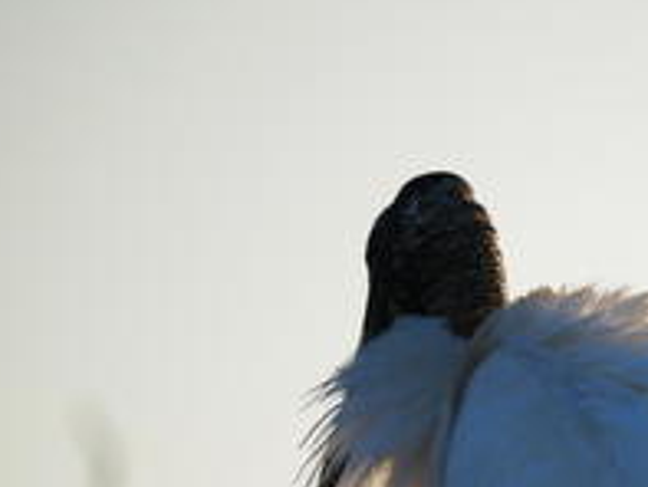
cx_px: 687
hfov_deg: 1.4
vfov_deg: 1.1
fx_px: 25718
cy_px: 497
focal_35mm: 1373
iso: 320
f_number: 5.6
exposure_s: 1/640
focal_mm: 300
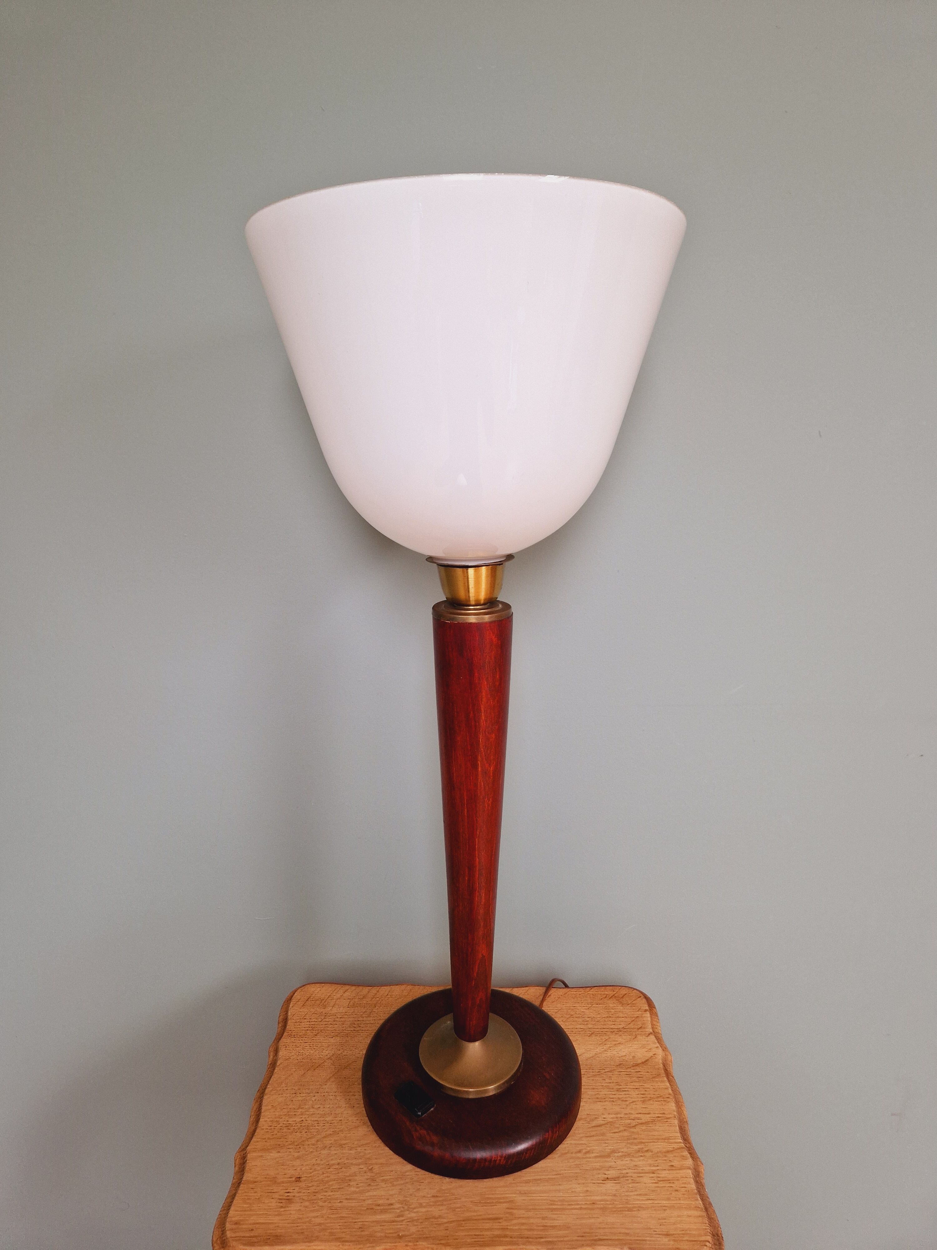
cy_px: 625
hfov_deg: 58.9
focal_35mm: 23
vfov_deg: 73.9
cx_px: 468
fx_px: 830
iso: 200
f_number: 1.8
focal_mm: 5.4
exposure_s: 1/180
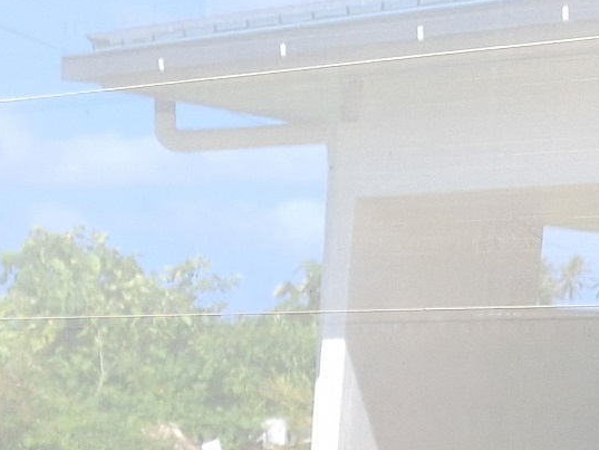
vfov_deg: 12.7
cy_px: 773
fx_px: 1852
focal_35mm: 107
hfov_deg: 17.4
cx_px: -152
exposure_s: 1/876
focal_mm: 5.54
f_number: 1.8
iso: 40
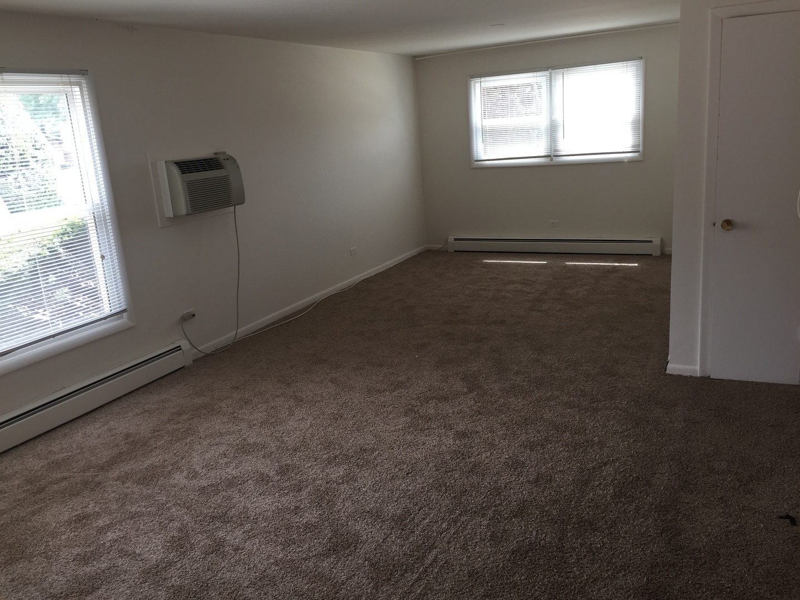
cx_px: 400
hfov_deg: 61.7
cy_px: 300
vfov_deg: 48.2
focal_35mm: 29
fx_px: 670
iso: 32
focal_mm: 4.15
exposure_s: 1/60
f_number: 2.2
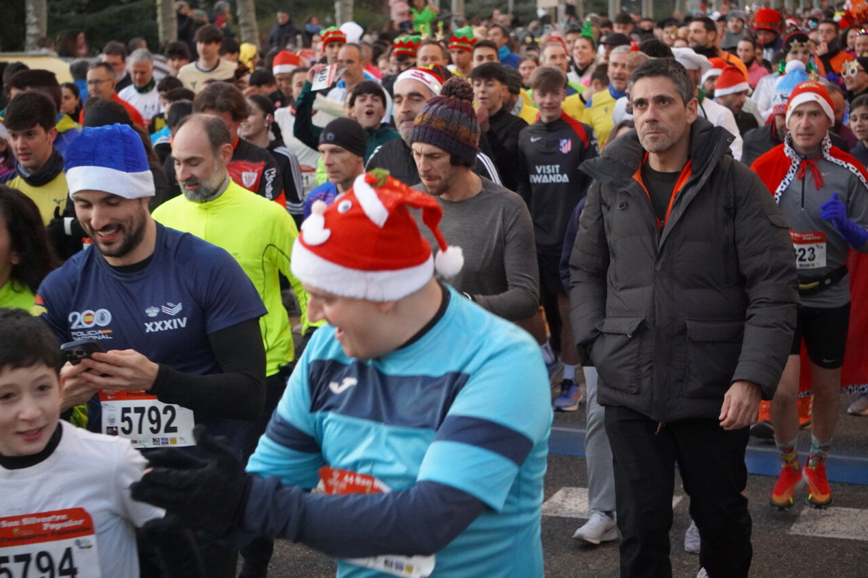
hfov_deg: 24.6
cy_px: 289
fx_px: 1989
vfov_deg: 16.5
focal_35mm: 82
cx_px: 434
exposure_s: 1/160
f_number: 4.5
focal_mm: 55
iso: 5000
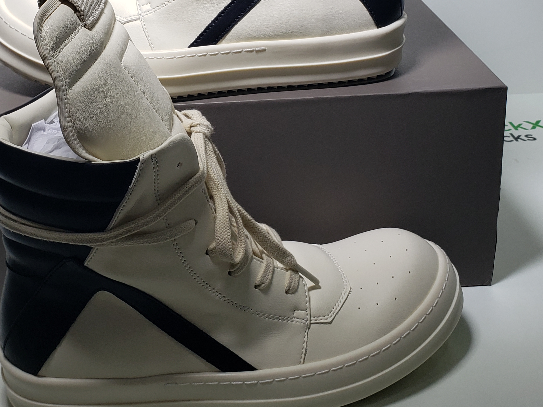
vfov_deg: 27.4
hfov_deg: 36.5
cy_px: 72
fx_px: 816
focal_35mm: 52
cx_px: 185
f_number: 2.4
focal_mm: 4.3
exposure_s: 1/174
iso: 50
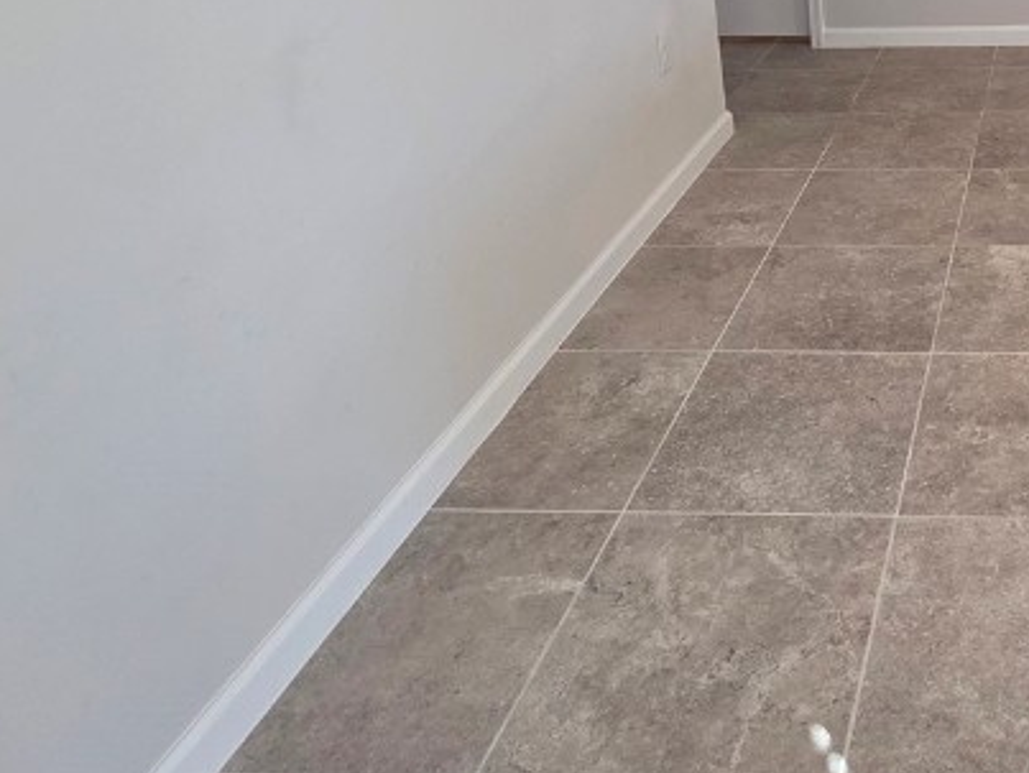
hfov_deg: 46.7
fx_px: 982
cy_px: -15
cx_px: 1019
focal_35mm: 33
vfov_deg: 37.9
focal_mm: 2.2
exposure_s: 1/120
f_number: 1.9
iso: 125
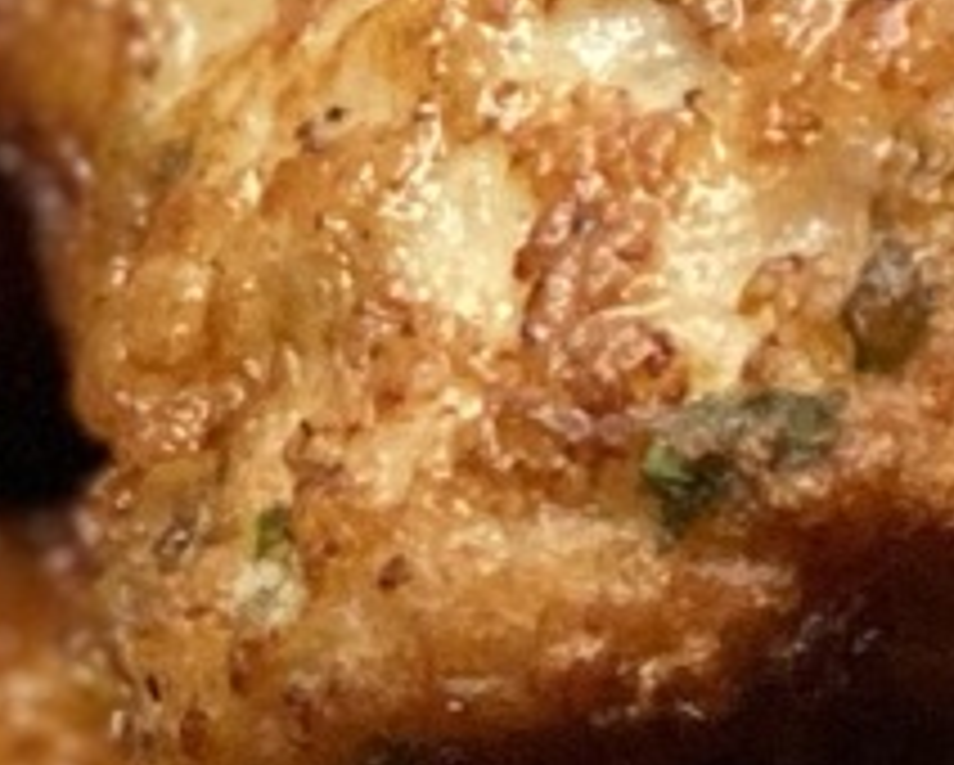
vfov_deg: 3.2
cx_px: 360
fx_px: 13848
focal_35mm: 490
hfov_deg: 3.9
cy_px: -130
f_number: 2
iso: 160
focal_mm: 6
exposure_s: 1/100
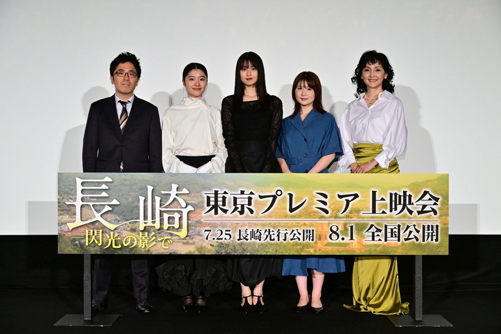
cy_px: 167
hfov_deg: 36.2
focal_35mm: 55
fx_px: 765
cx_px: 250
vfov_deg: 24.6
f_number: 5.6
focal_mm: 55
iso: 3200
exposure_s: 1/200
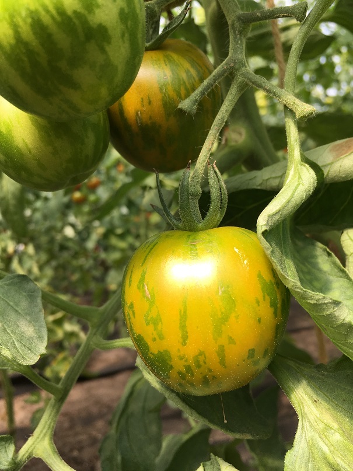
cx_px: 176
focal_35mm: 29
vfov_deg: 61.7
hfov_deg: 48.2
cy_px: 236
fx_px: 394
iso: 25
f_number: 2.2
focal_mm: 4.15
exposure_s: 1/382
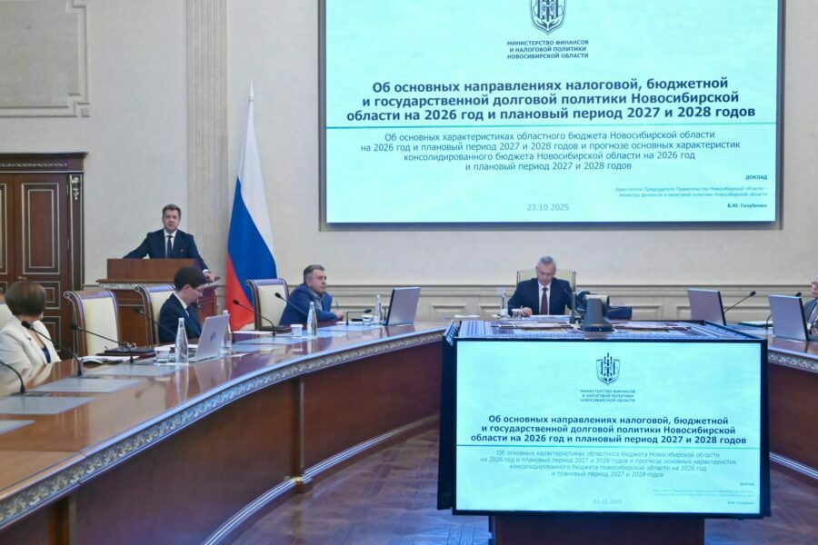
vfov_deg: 27.0
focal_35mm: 50
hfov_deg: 39.6
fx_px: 1136
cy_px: 272
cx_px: 409
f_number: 13
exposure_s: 1/160
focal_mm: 50
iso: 6400
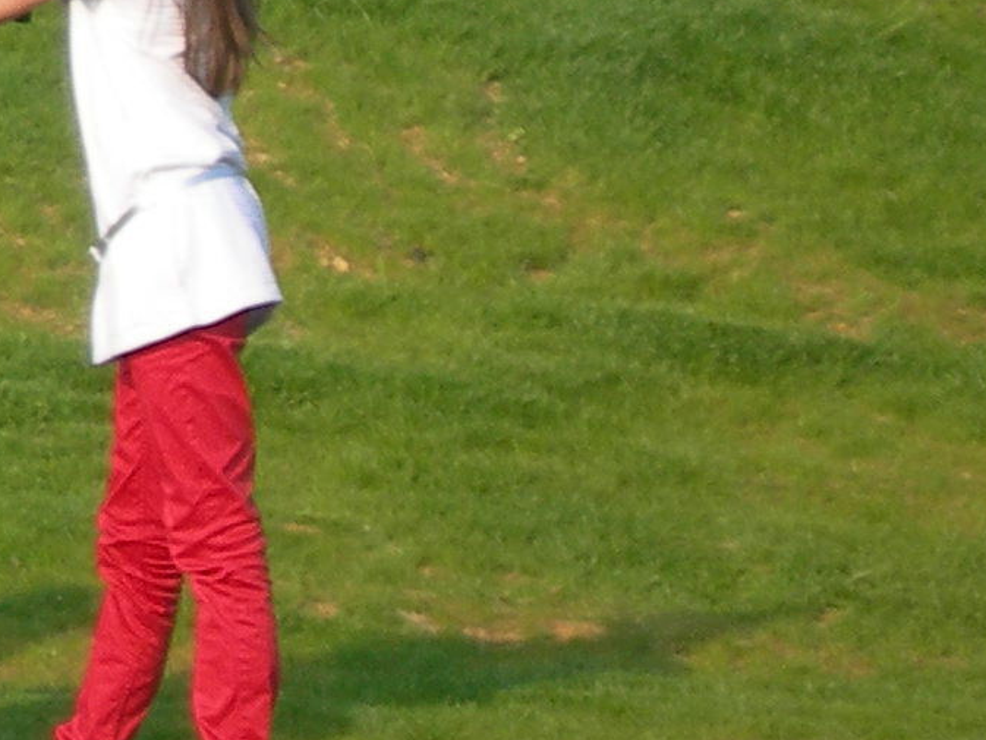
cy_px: -557
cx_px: -1179
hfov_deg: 3.8
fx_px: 14814
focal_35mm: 520
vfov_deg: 2.8
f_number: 4.9
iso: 50
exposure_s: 1/150
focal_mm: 23.4
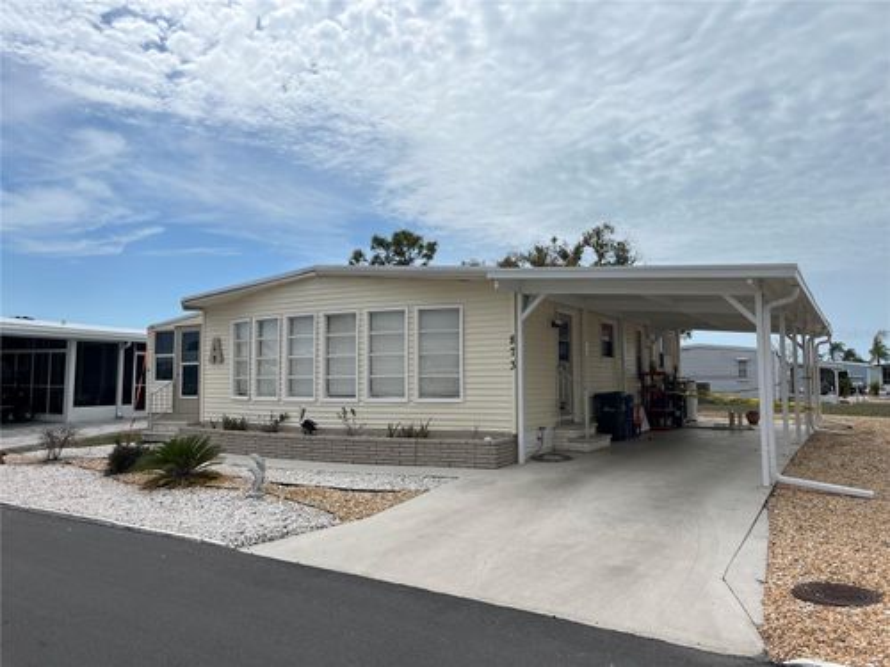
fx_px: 668
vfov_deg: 53.1
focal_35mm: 26
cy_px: 334
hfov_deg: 67.3
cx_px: 445
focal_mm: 5.1
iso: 50
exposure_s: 1/10870
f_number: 1.6
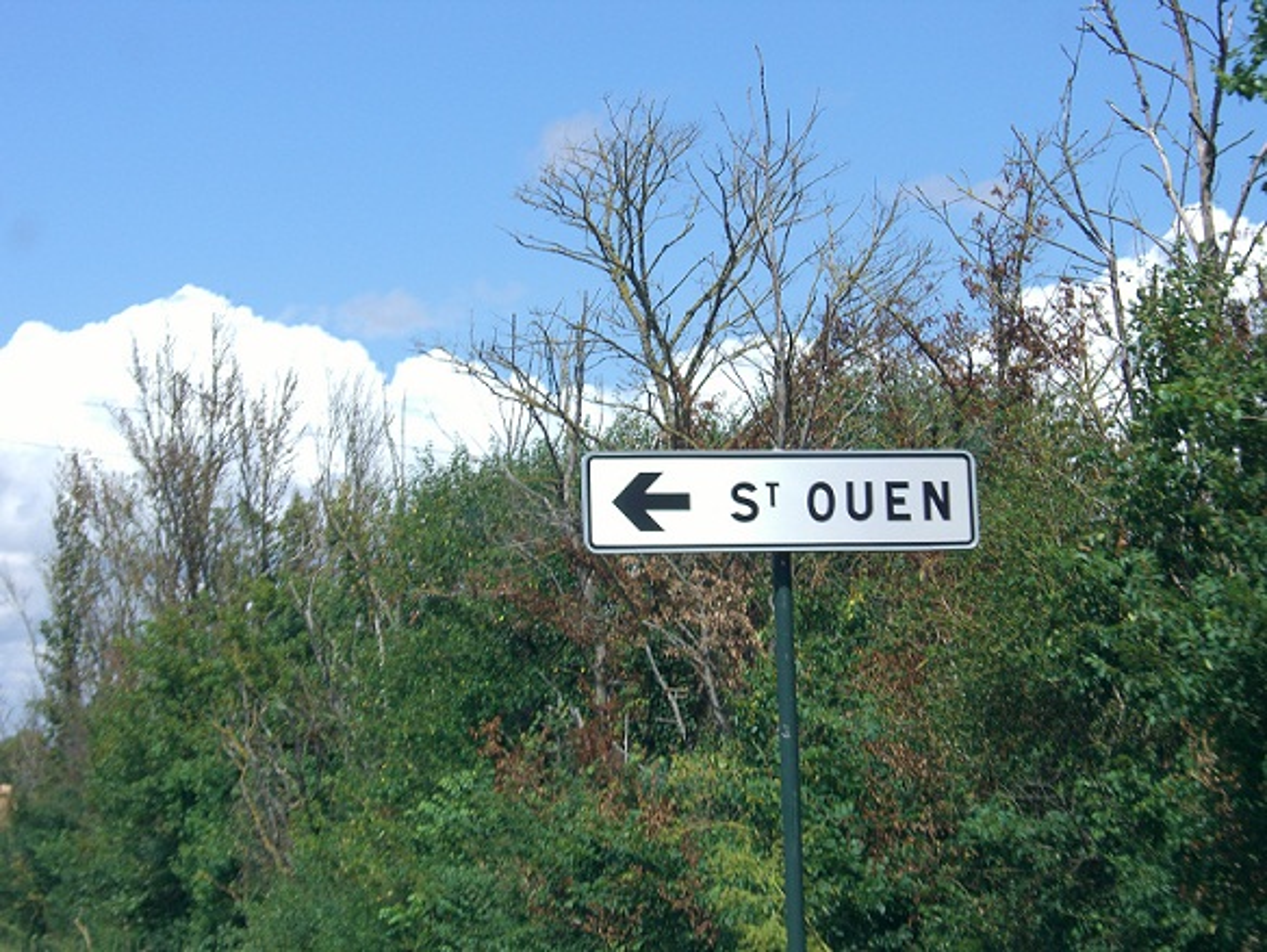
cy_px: 476
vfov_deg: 13.0
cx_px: 634
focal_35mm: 114
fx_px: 4176
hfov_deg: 17.3
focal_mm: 23.7
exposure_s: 1/200
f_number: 5.4
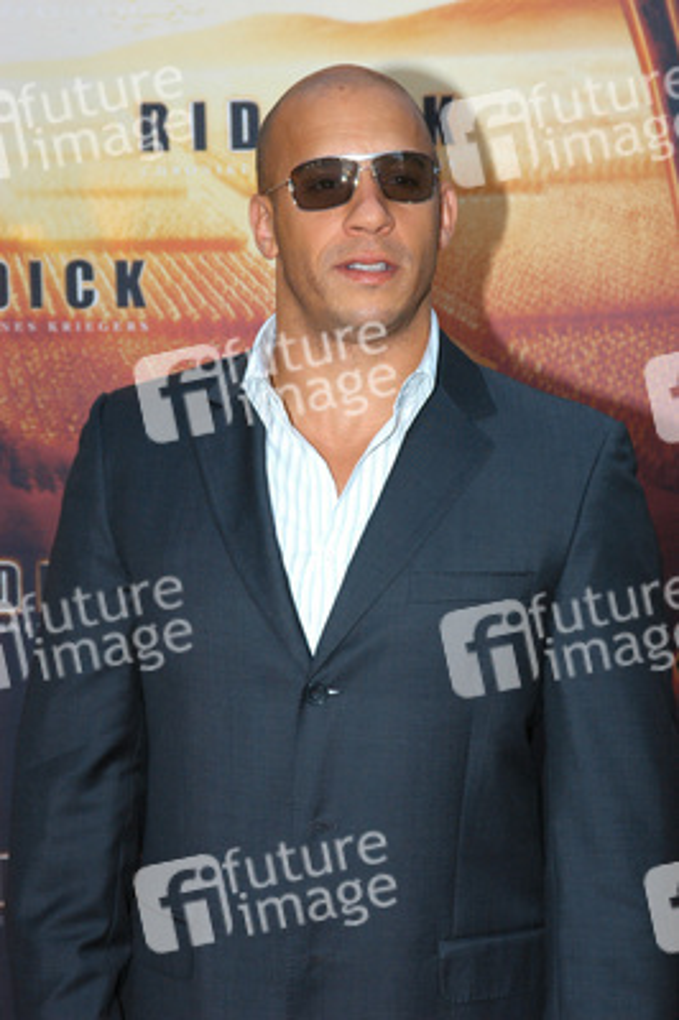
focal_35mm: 108
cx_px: 340
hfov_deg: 12.7
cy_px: 510
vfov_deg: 18.9
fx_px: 3061
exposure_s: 1/160
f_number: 7.1
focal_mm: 72
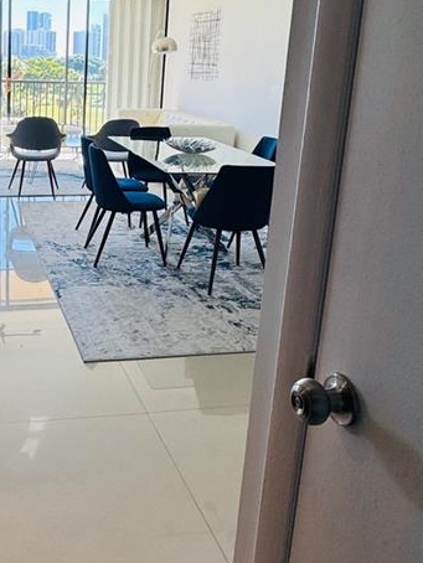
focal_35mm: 37
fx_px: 602
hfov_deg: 36.5
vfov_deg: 49.1
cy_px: 182
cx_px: 48
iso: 40
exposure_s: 1/229
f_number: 2.2
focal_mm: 2.22
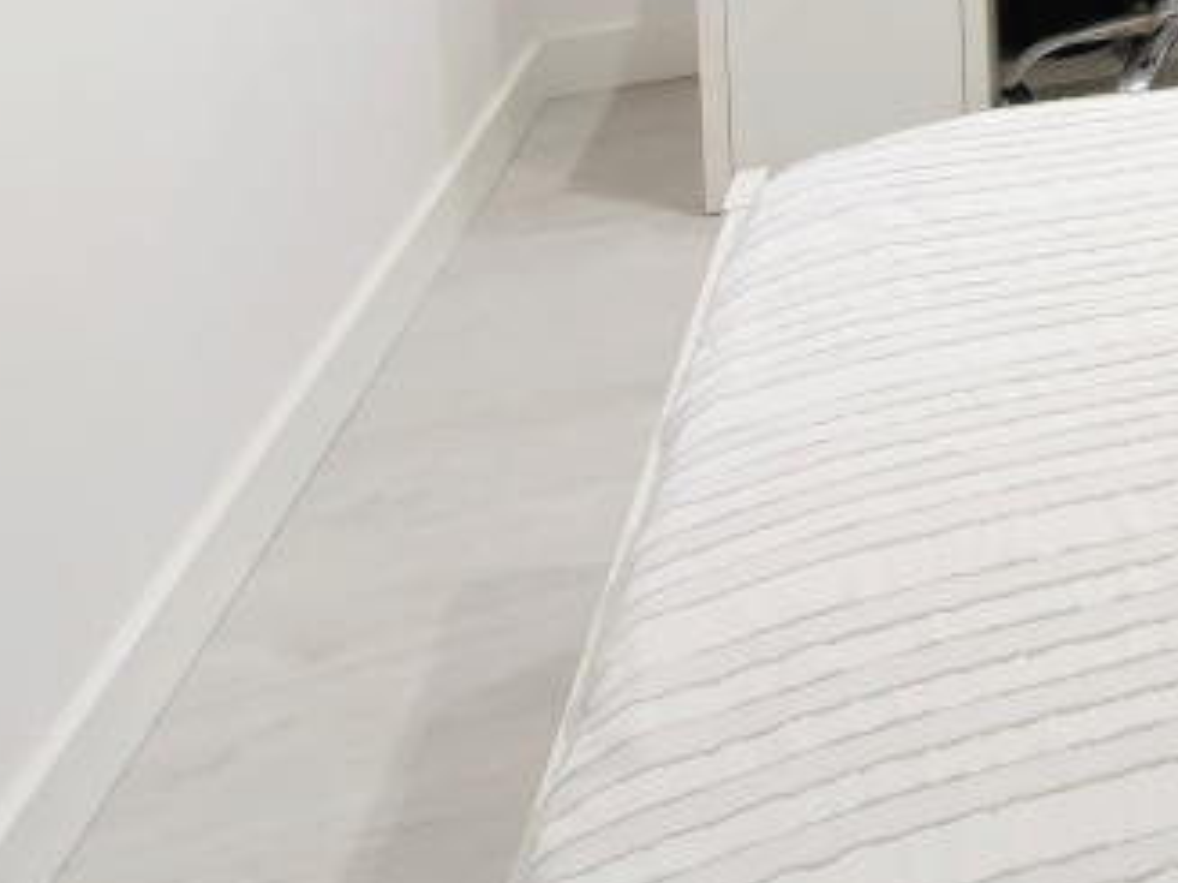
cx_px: 1989
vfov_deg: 19.7
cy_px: -699
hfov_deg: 23.3
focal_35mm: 55
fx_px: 1871
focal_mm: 2.31
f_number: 2
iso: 800
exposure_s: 1/60.2
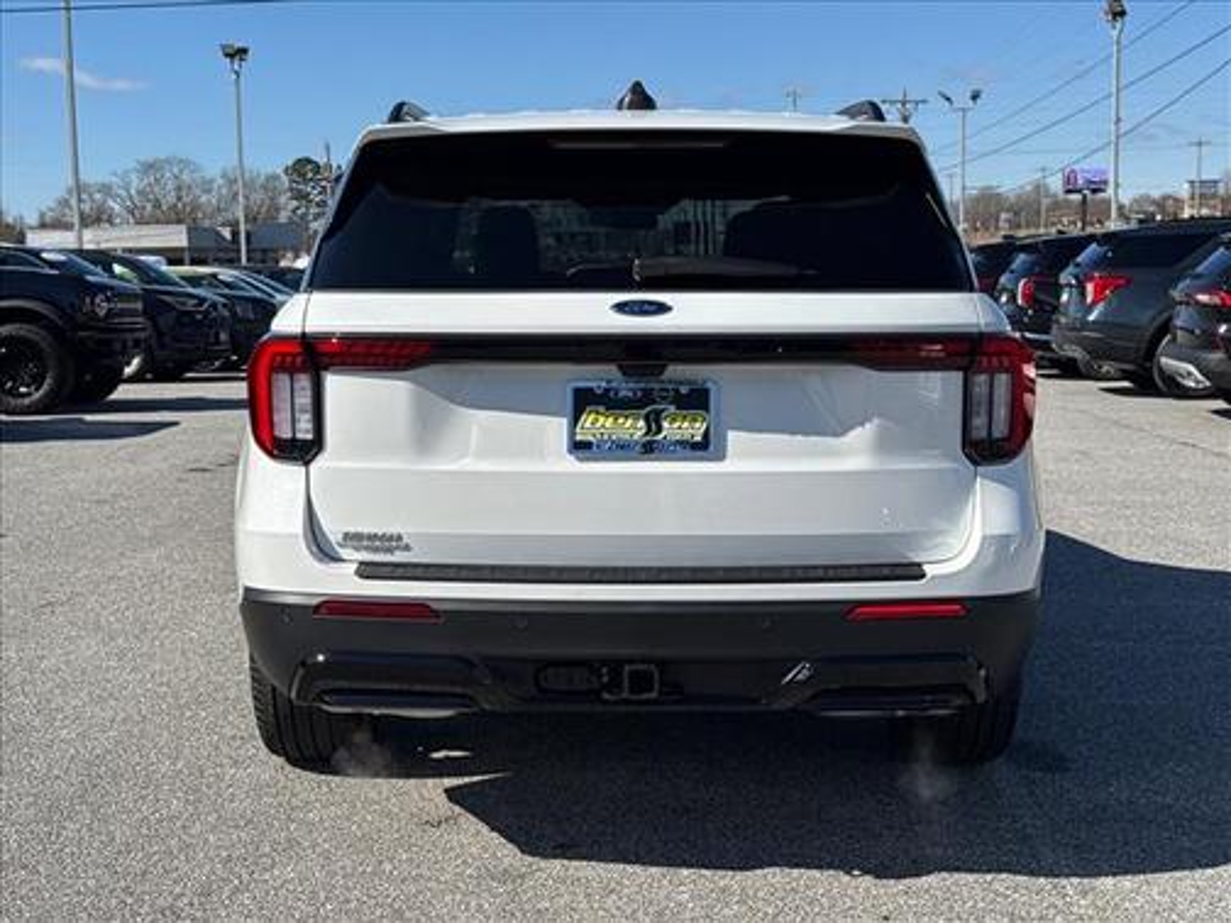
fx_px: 1707
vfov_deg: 30.3
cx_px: 616
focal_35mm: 48
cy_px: 462
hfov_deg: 39.7
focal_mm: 6.76
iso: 64
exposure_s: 1/7937
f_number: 1.78
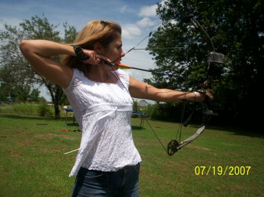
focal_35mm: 36
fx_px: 274
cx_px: 132
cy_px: 98
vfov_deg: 39.6
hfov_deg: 51.4
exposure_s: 1/1182
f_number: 4.5
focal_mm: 5.9
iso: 100
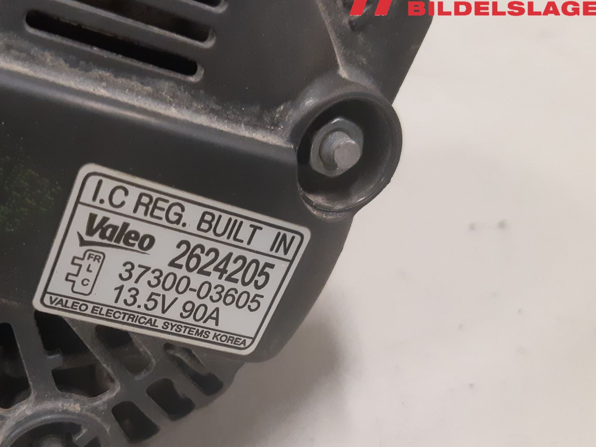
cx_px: 170
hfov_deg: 46.6
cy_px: 277
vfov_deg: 36.6
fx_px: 672
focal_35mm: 39
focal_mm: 3.93
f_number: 1.7
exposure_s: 1/50
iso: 320
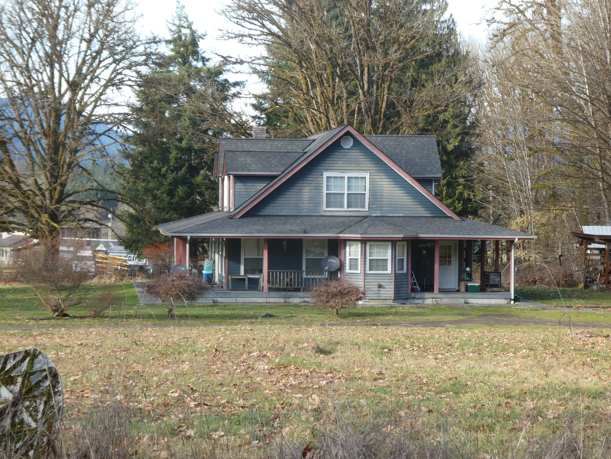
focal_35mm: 90
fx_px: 1589
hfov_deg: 21.8
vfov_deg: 16.4
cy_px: 230
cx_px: 306
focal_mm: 16.1
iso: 80
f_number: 4.9
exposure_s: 1/80
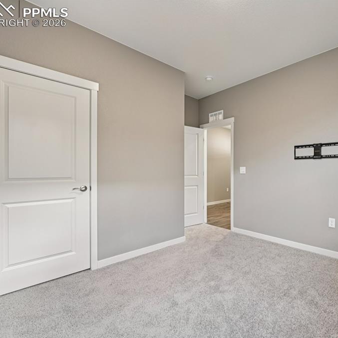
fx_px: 199
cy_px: 169
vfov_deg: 80.7
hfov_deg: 78.3
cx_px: 224
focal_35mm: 18
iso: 400
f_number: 8
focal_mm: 14
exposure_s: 1/6
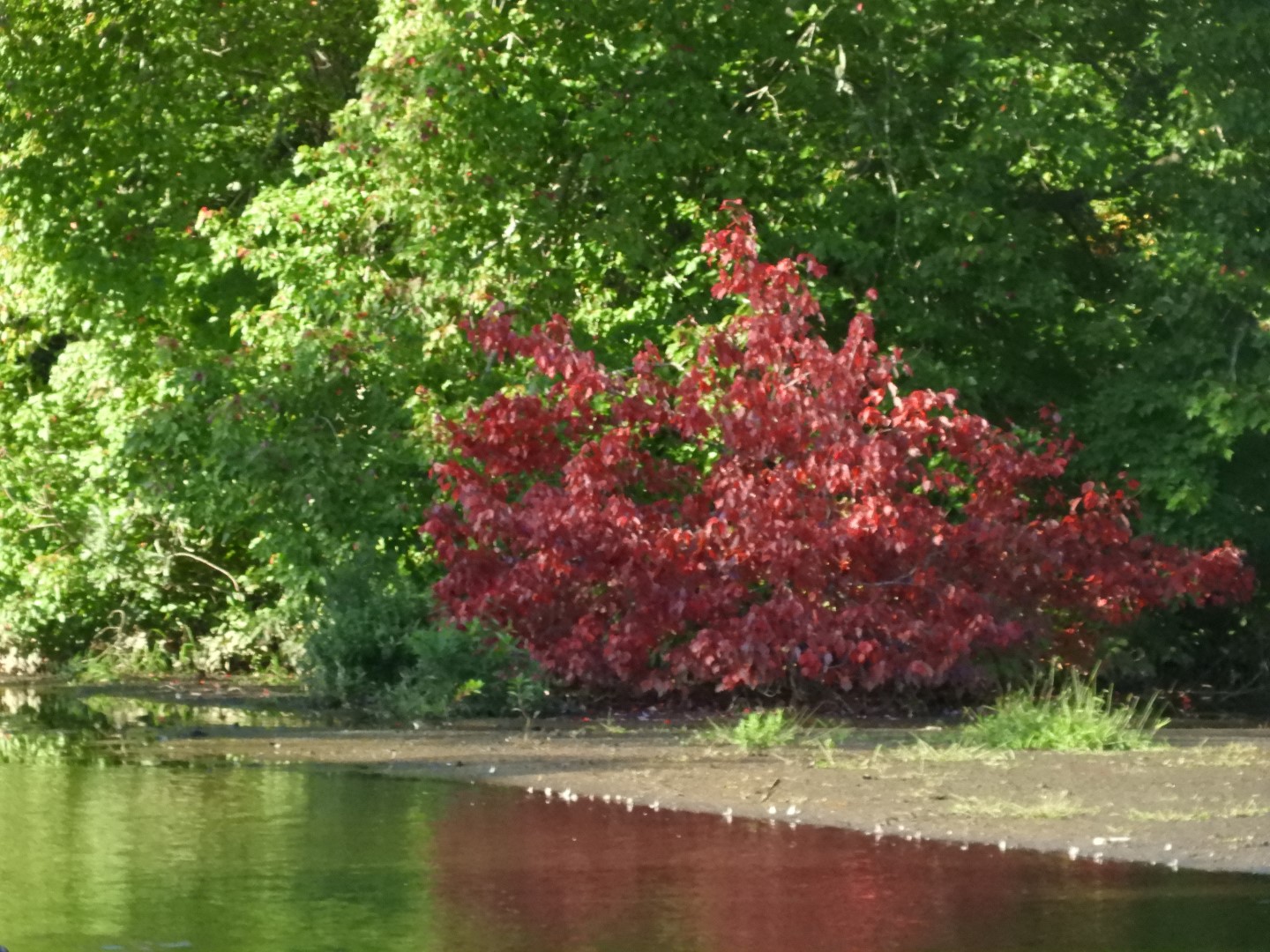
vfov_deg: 3.0
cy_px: 476
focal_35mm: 500
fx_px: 18344
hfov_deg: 4.0
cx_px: 635
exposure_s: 1/1250
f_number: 5.6
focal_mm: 89.6
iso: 1600
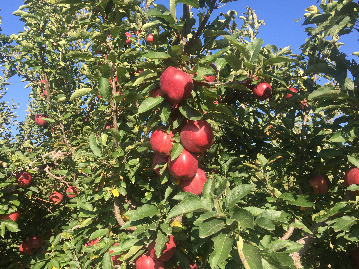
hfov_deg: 61.7
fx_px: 301
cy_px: 134
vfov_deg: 48.2
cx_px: 180
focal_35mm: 29
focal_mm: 4.15
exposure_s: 1/638
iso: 32
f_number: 2.2
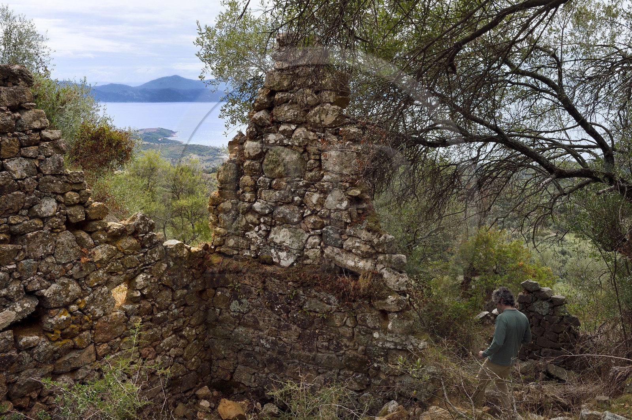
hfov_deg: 58.8
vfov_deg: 41.0
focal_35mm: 32
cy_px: 210
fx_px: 561
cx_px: 316
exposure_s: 1/125
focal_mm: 32
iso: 400
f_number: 18
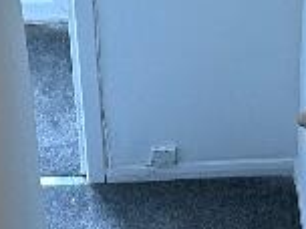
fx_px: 1547
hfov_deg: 11.3
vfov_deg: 8.5
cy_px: 203
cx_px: 197
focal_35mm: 175
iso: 200
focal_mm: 5.7
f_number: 1.5
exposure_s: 1/50
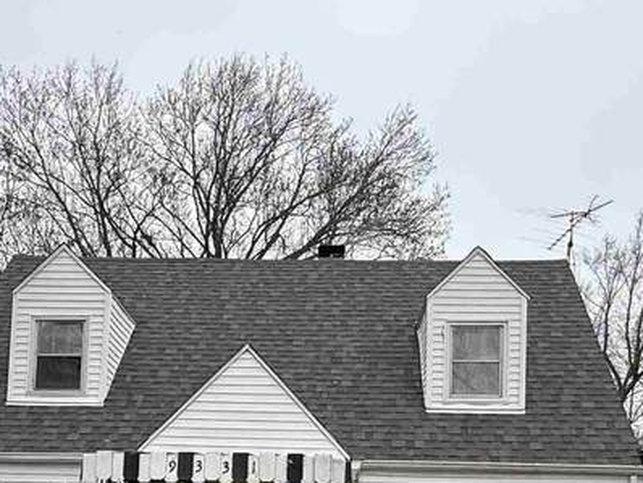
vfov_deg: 29.2
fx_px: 836
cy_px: 530
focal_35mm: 45
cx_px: 305
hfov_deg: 42.0
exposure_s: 1/475
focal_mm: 2.22
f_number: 2.2
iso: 50
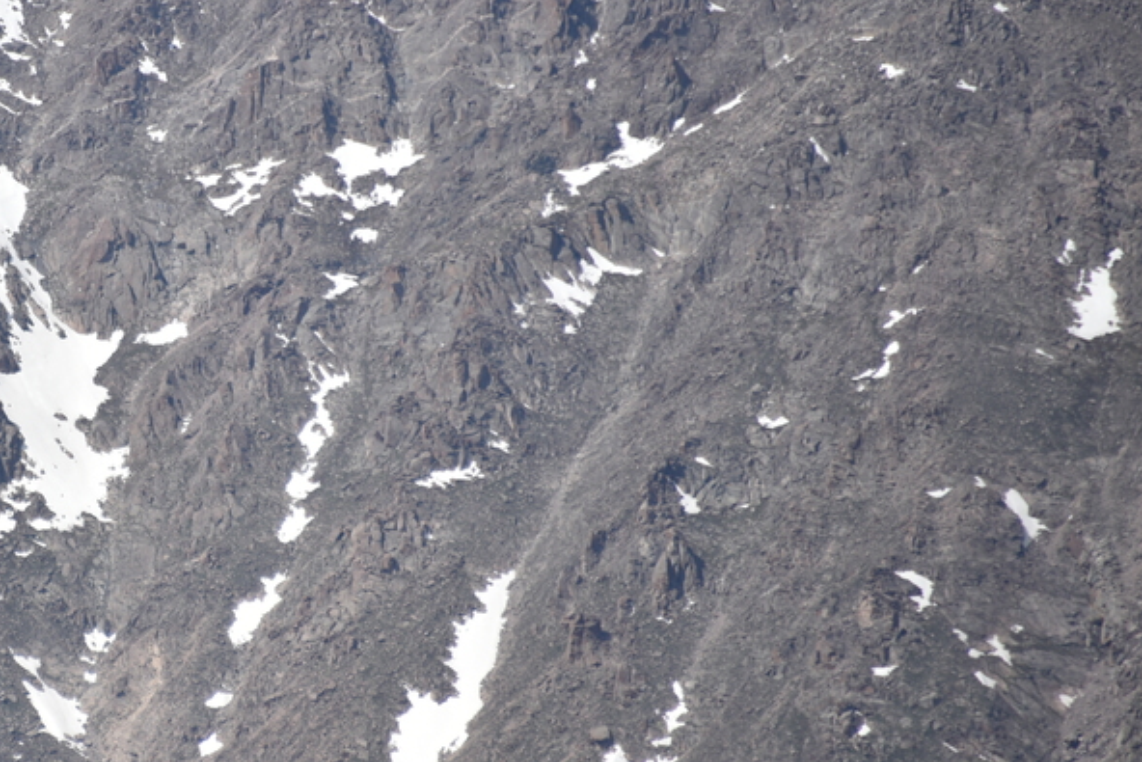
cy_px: 289
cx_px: -83
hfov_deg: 3.2
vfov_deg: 2.1
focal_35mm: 649
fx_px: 20591
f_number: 6.3
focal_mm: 300
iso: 100
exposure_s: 1/640
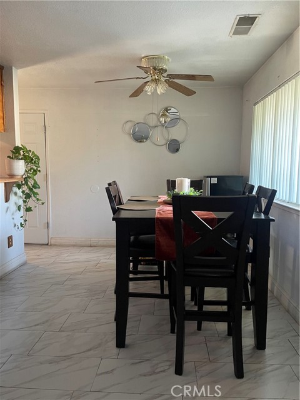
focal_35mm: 26
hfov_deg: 53.1
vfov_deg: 67.3
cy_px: 200
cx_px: 150
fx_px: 300
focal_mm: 4.2
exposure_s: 1/60
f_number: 1.6
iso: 500
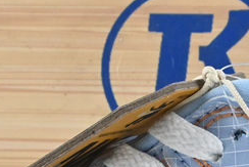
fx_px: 1685
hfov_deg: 8.4
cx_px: 184
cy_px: 293
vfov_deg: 5.6
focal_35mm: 243
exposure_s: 1/125
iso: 1000
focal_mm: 33
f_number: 10
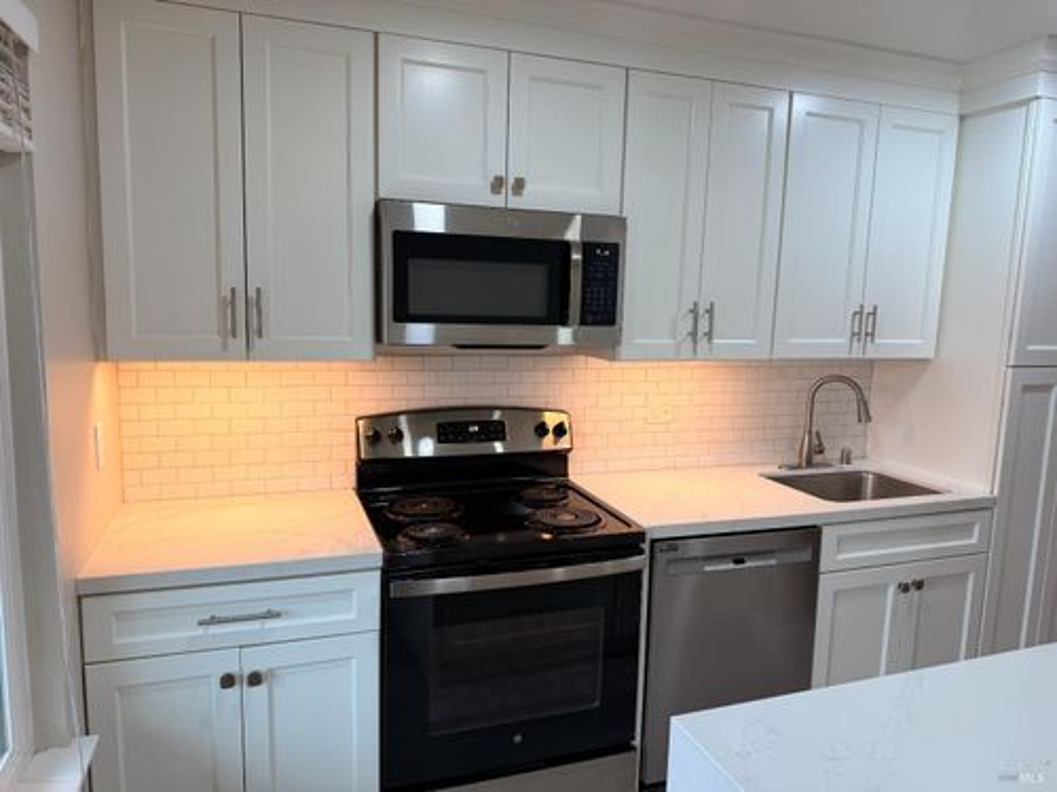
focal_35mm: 24
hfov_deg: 71.6
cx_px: 528
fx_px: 733
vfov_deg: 56.8
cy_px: 396
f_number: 1.78
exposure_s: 1/120
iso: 125
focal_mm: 6.76
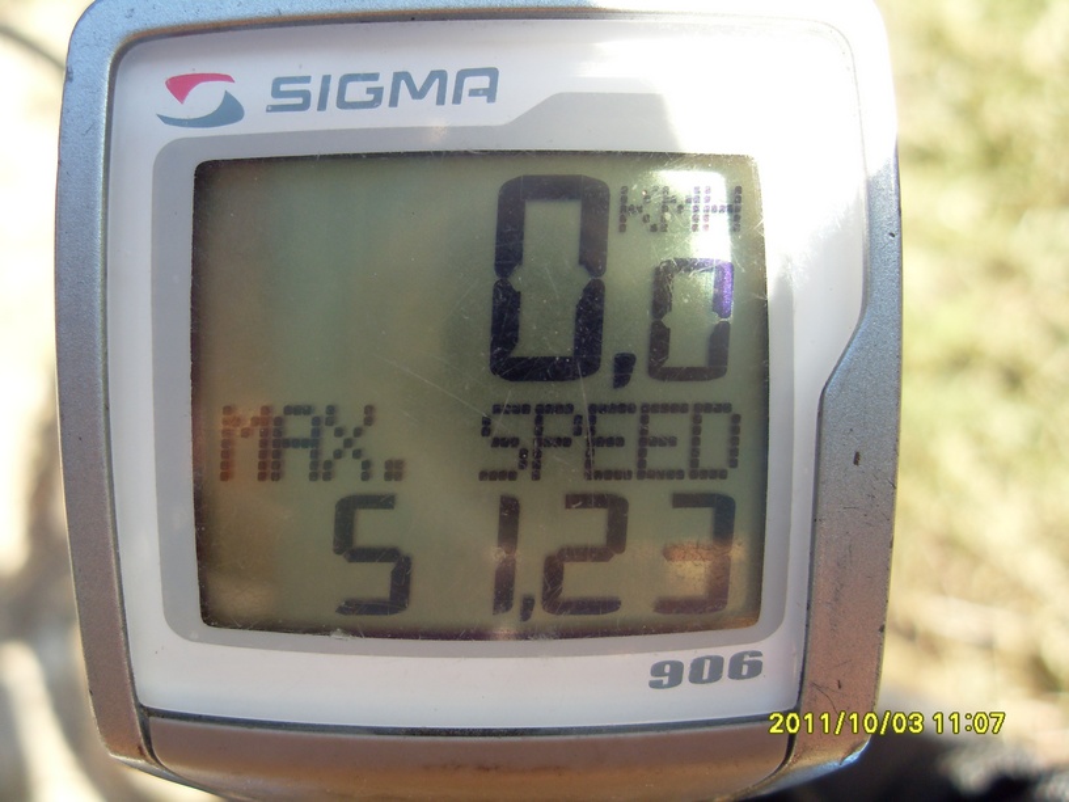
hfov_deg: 52.6
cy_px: 401
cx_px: 534
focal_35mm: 35
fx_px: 1081
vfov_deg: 40.7
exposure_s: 1/180
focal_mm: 6.3
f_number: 2.8
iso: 80
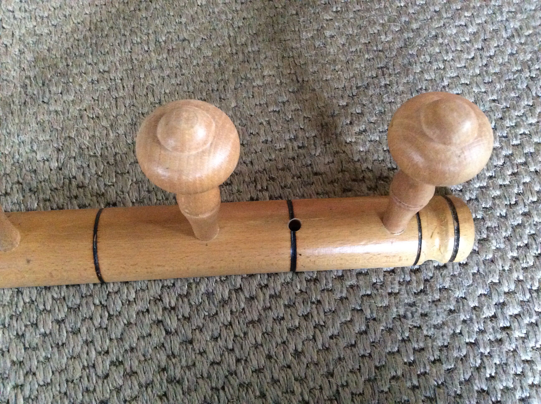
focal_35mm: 32
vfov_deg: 44.1
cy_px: 202
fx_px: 499
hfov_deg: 56.9
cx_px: 270
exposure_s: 1/17
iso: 500
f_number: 2.4
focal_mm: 3.3
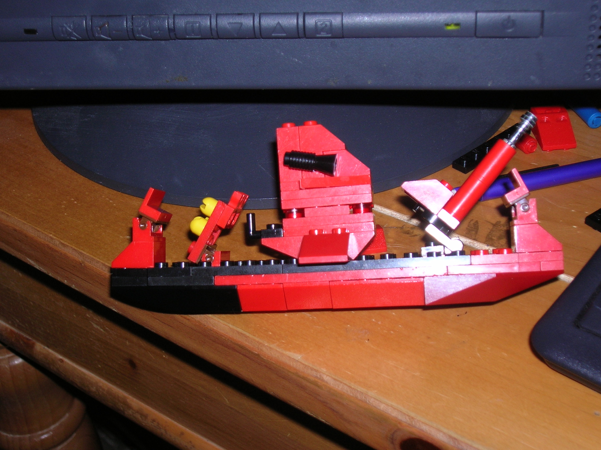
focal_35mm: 50
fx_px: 867
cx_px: 300
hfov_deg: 38.2
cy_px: 225
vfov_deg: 29.1
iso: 50
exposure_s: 1/60.1
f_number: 3.3
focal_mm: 8.4
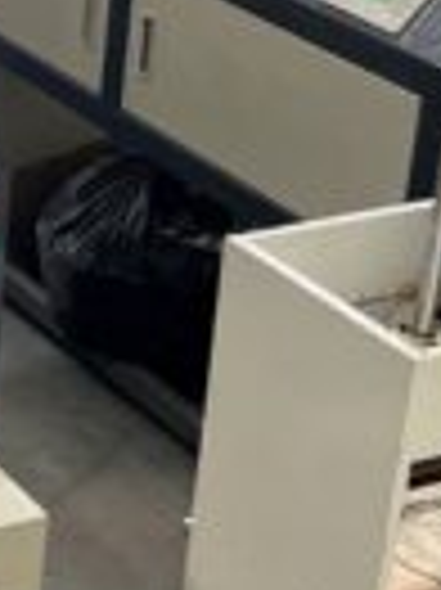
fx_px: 2025
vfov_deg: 16.6
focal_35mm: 119
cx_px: -279
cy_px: 306
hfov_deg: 11.7
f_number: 1.6
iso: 320
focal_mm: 5.1
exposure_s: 1/50
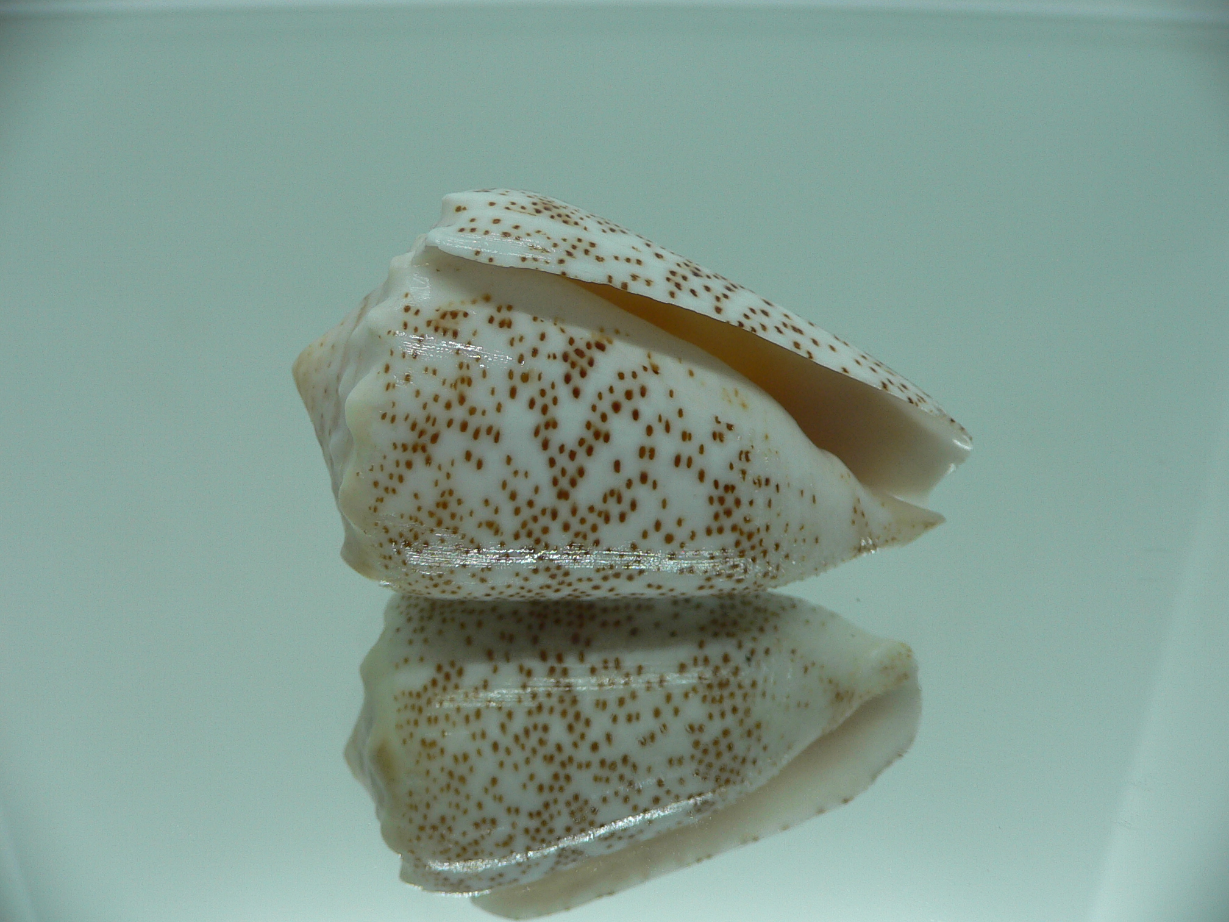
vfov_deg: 40.7
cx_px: 614
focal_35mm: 35
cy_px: 461
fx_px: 1243
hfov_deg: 52.6
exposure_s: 1/80
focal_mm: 4.6
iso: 80
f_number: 2.8
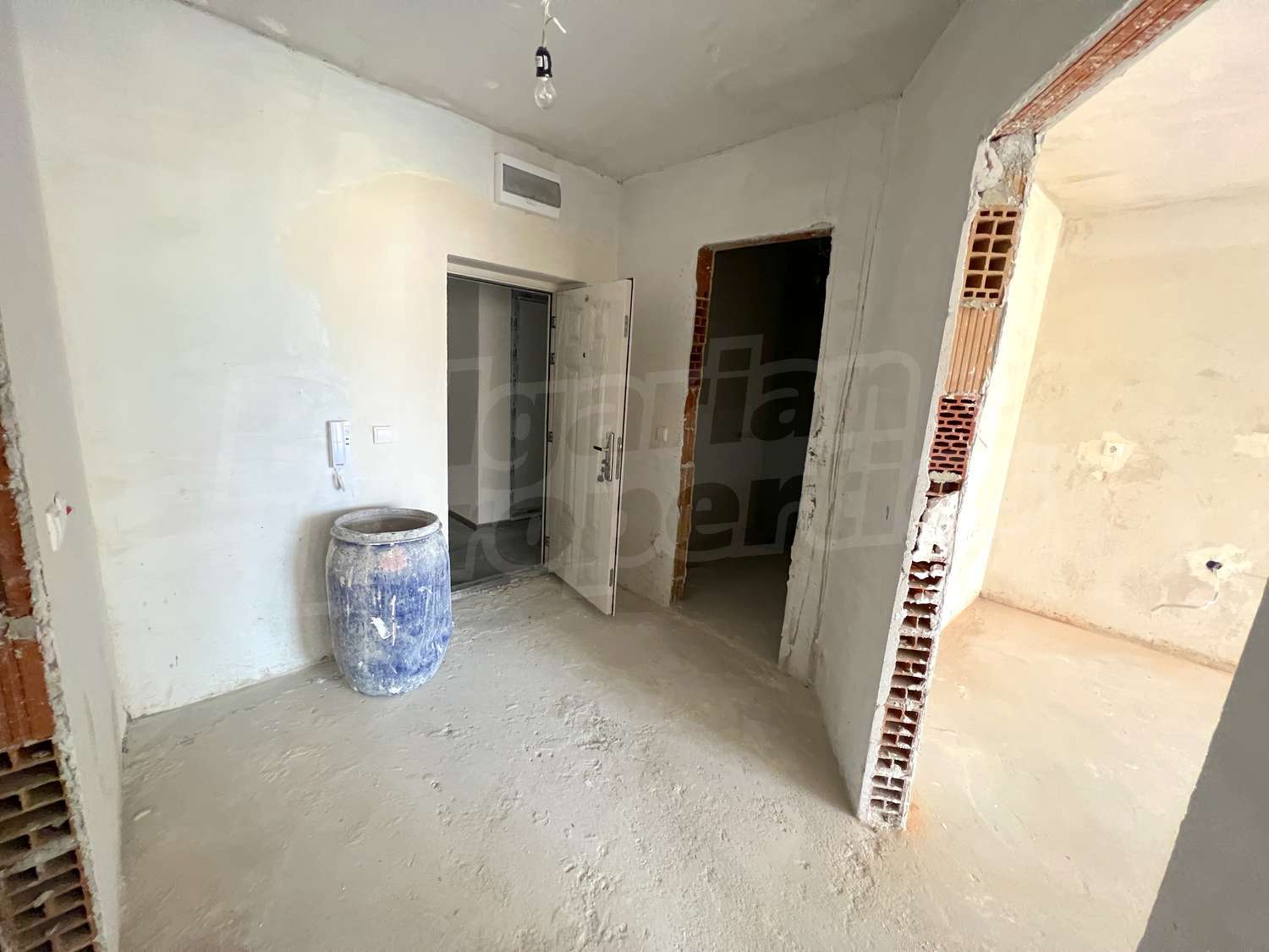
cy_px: 476
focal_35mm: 13
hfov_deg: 106.2
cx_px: 634
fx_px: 477
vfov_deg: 89.9
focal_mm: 1.57
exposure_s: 1/60
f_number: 1.8
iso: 500
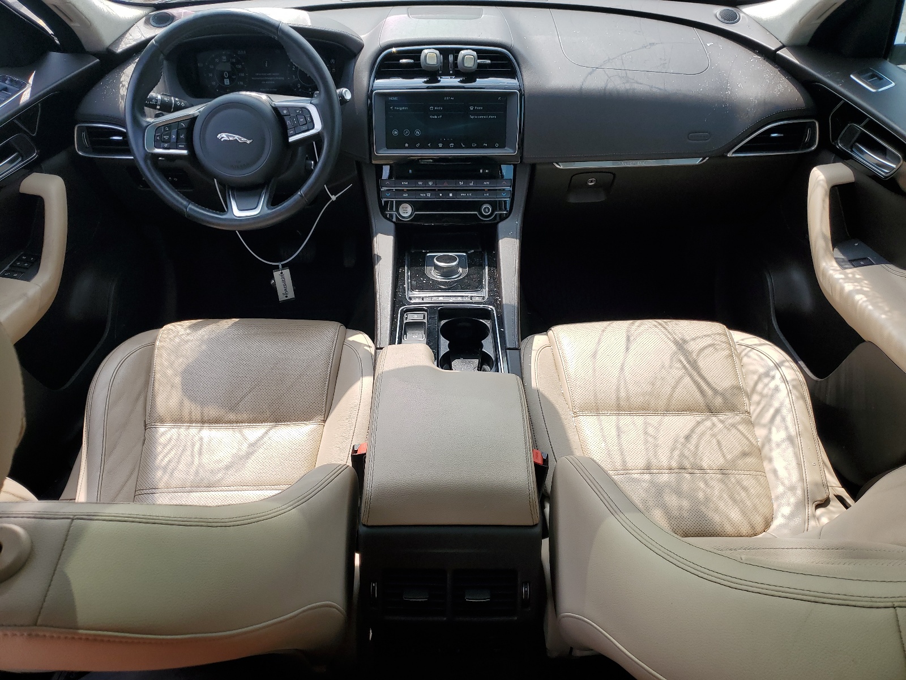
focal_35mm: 26
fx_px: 680
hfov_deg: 67.3
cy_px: 340
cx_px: 453
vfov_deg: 53.1
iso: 50
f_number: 1.5
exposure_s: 1/1429
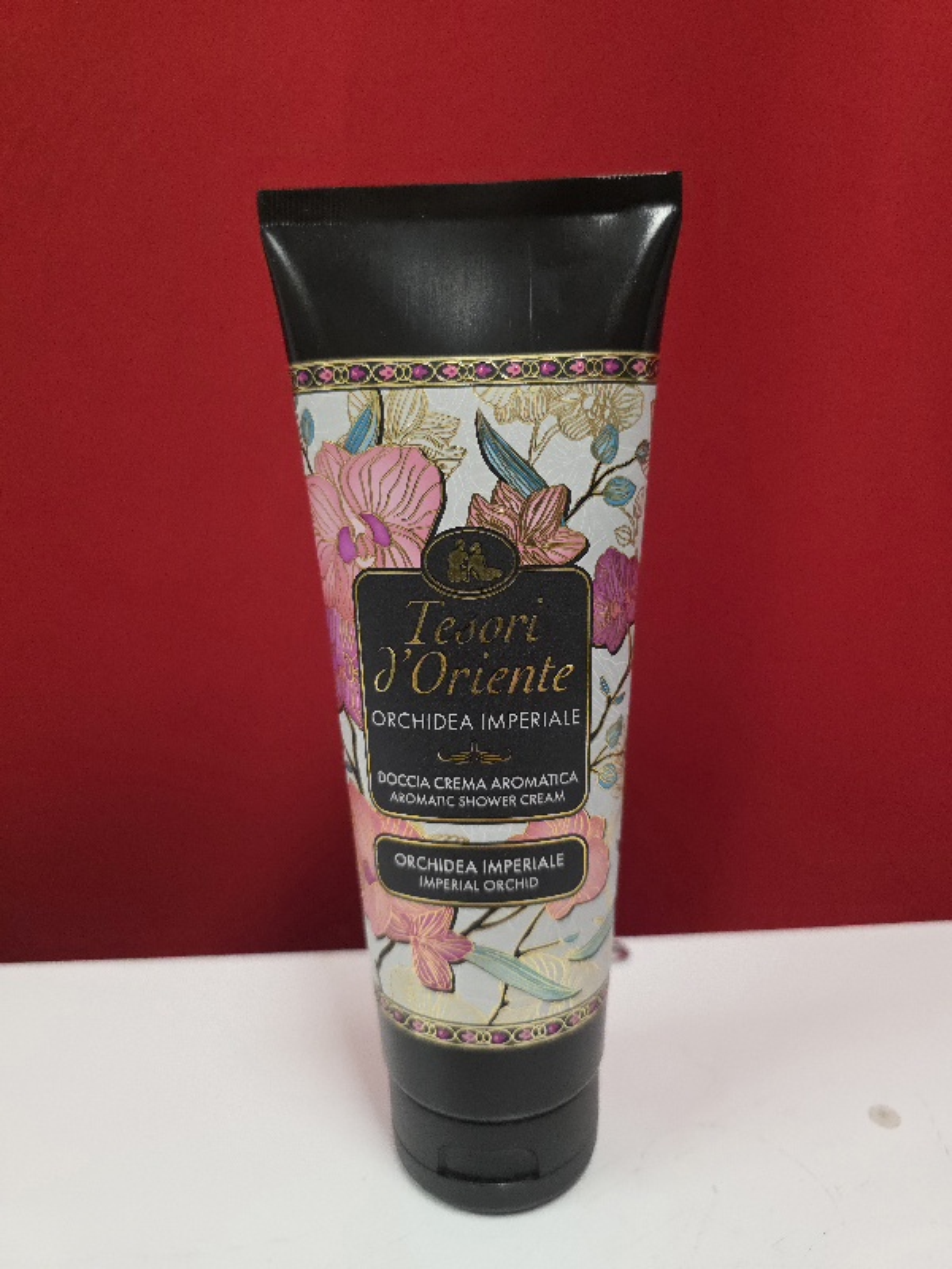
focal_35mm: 23
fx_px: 843
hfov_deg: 58.9
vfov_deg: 73.9
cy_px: 634
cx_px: 476
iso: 640
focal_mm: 6.3
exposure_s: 1/101
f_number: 1.7
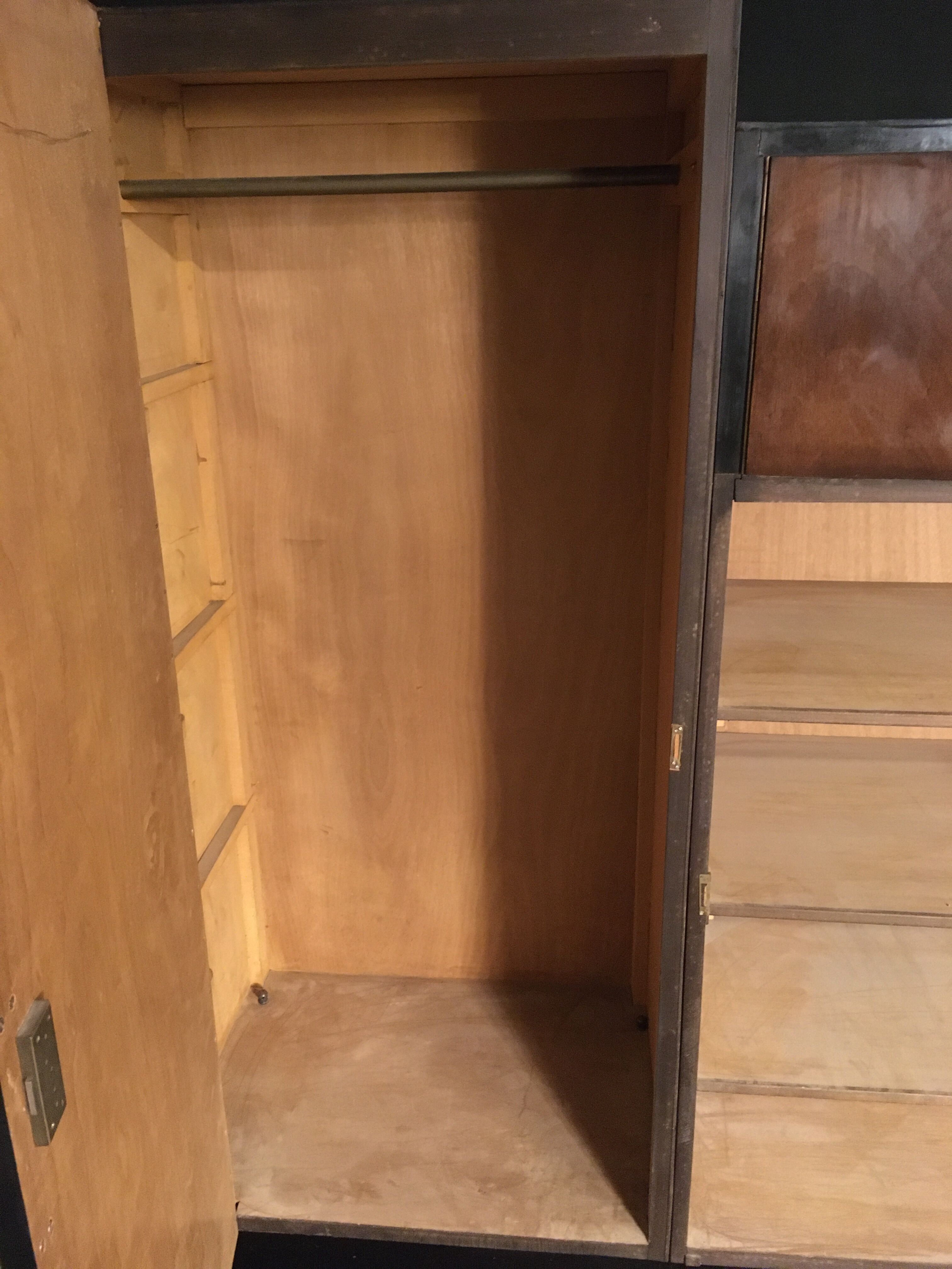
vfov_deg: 61.7
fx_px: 1063
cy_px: 634
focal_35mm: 29
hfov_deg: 48.2
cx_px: 476
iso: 500
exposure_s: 1/17
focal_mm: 4.15
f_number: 2.2
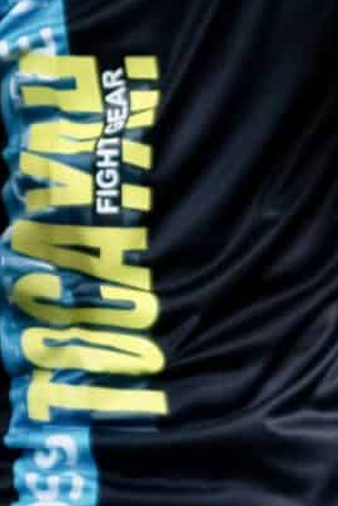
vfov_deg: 6.1
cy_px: 640
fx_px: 4685
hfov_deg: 4.1
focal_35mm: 333
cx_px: 117
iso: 400
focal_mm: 35
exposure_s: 1/100
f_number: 1.6
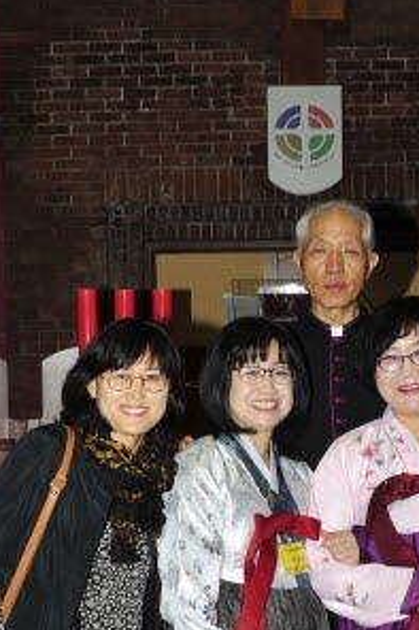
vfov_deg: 23.6
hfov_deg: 16.0
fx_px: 1486
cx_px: 322
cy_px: 485
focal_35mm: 85
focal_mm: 35
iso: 200
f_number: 6.3
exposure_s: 1/60
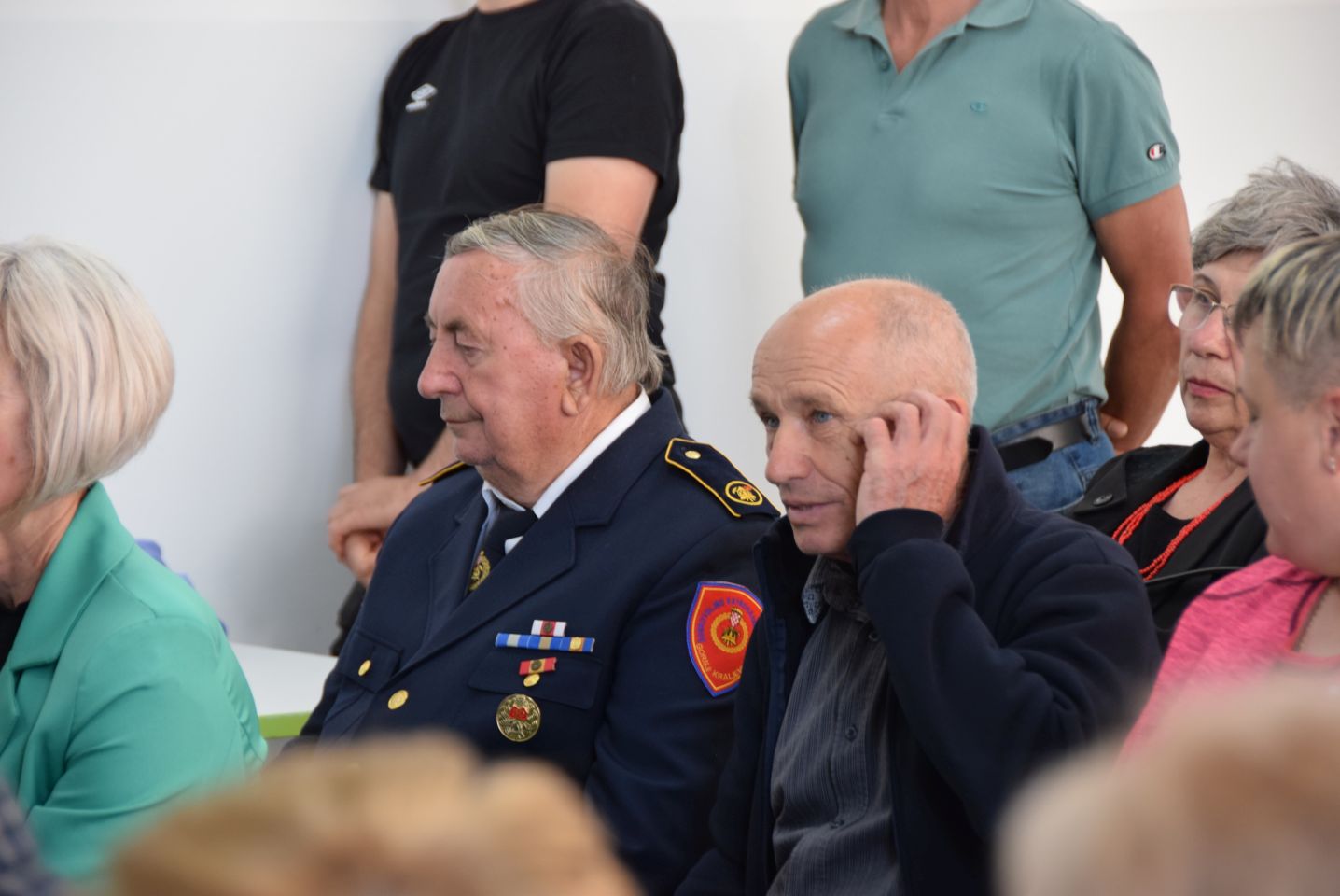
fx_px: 6705
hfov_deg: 11.4
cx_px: 670
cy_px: 448
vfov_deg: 7.6
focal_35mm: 180
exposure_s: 1/60
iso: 500
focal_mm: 120
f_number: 5.3
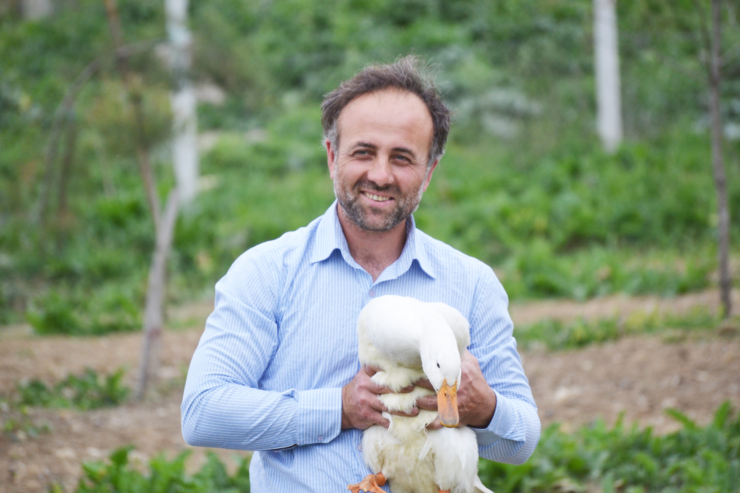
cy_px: 246
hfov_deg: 9.5
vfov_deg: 6.3
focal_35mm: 218
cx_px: 370
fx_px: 4471
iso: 400
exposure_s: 1/800
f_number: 5
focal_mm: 145
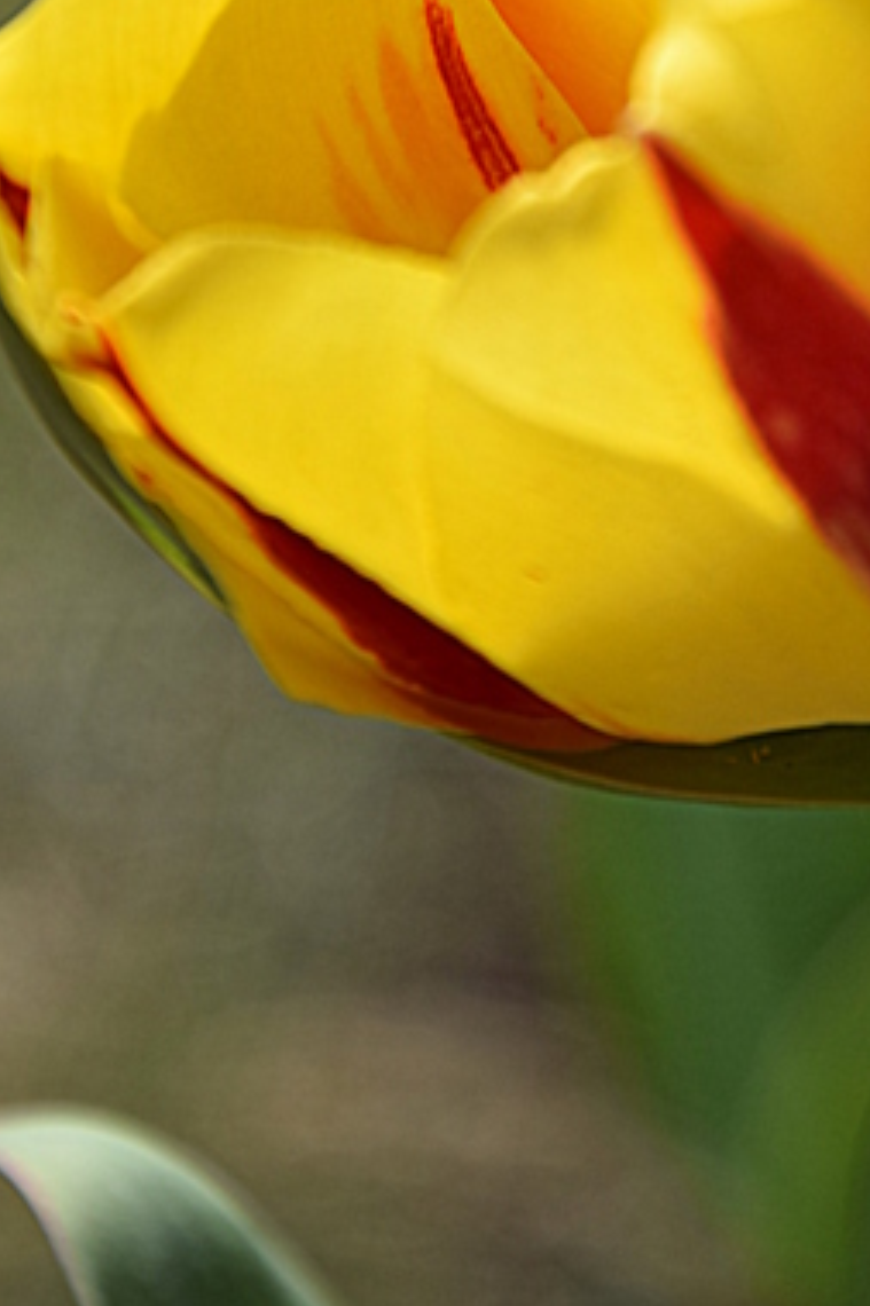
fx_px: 12047
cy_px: -7
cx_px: 616
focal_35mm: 332
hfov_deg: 4.1
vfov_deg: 6.2
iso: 200
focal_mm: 105
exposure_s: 1/800
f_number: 8
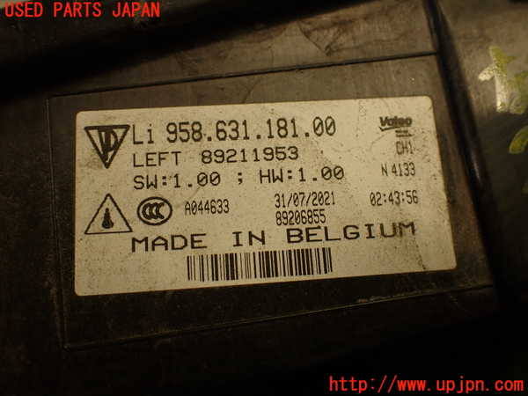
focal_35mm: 32
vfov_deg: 44.2
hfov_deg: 56.8
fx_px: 488
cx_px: 264
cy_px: 198
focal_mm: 5.79
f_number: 2.4
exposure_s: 1/60
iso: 200
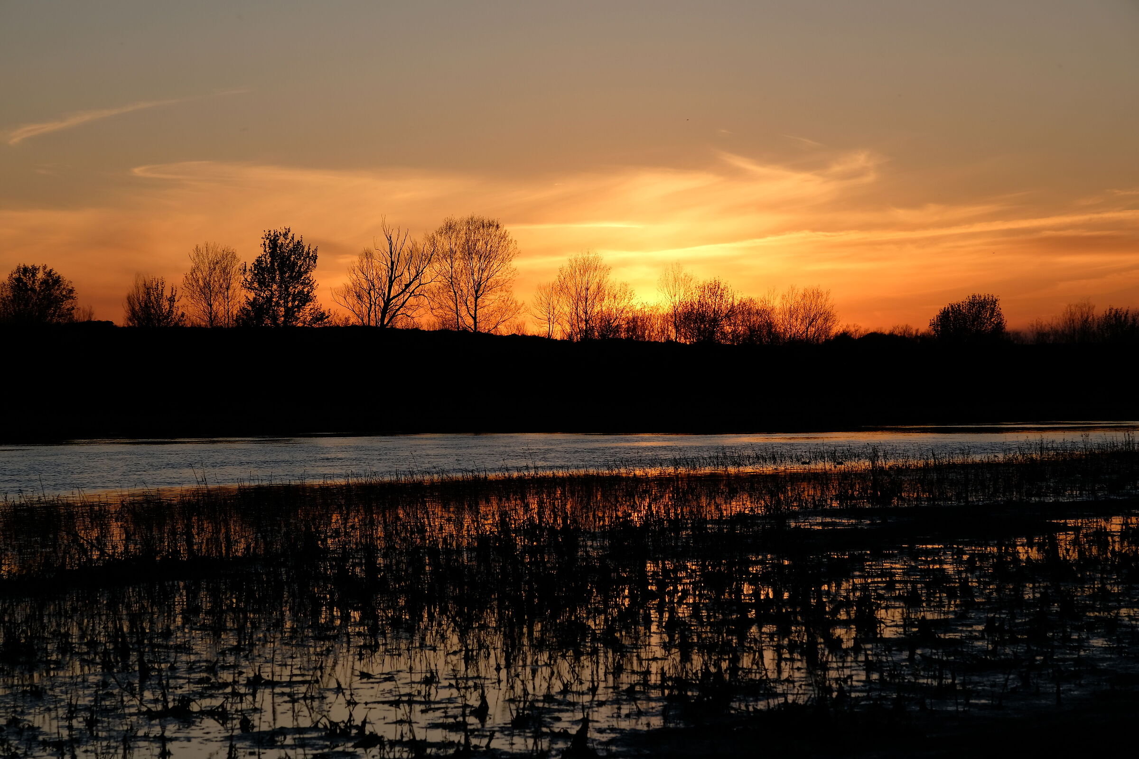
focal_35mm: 120
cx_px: 570
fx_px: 3796
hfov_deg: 17.1
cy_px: 380
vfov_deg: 11.4
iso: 200
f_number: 8
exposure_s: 1/125
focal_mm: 80
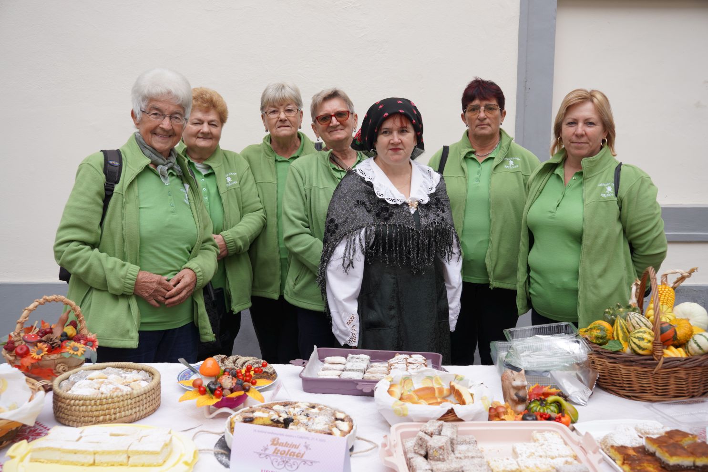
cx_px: 354
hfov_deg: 49.9
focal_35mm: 39
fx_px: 761
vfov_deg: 34.5
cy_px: 236
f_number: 4
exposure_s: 1/160
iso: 100
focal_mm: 25.8
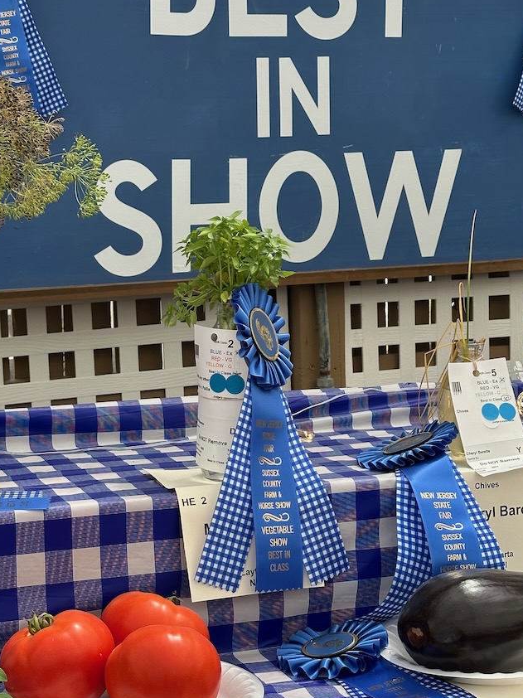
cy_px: 362
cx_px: 243
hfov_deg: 20.2
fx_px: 1471
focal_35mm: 73
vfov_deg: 26.7
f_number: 1.78
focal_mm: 6.86
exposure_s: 1/571
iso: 64
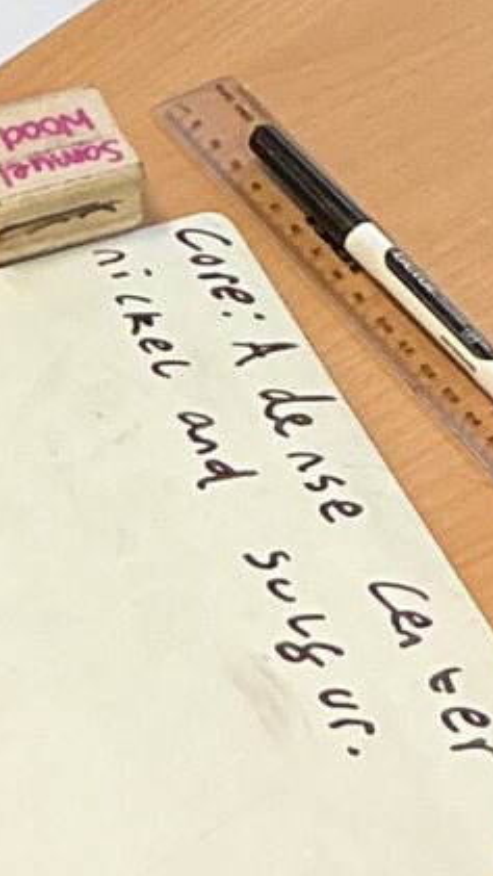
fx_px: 4459
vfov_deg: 10.8
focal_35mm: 192
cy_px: -420
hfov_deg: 6.2
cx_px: -383
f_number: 1.8
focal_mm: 3
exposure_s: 1/60
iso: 80
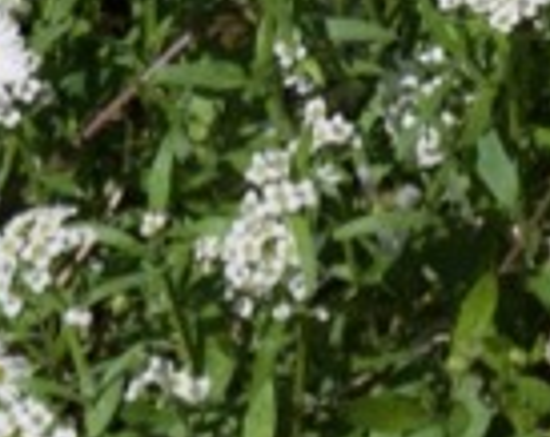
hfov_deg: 2.7
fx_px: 11663
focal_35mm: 718
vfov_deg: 2.1
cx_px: 401
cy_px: 471
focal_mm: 116
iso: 800
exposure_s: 1/1250
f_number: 9
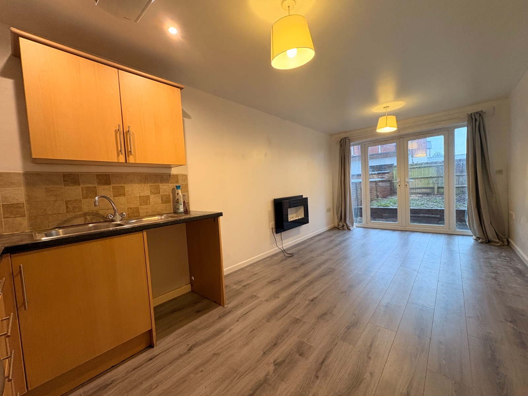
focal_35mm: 14
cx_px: 264
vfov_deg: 85.7
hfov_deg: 102.1
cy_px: 198
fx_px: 214
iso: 250
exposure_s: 1/50
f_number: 2.2
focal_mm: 2.22
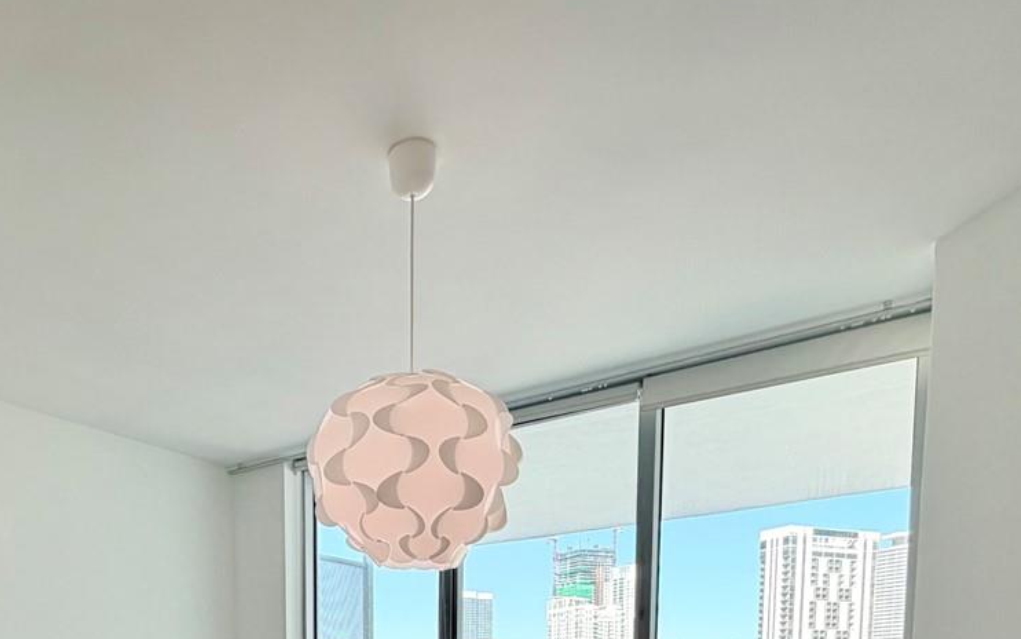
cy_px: 775
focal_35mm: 32
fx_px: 891
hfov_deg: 57.6
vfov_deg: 32.3
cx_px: 301
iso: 50
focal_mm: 2.22
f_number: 2.2
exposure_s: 1/164
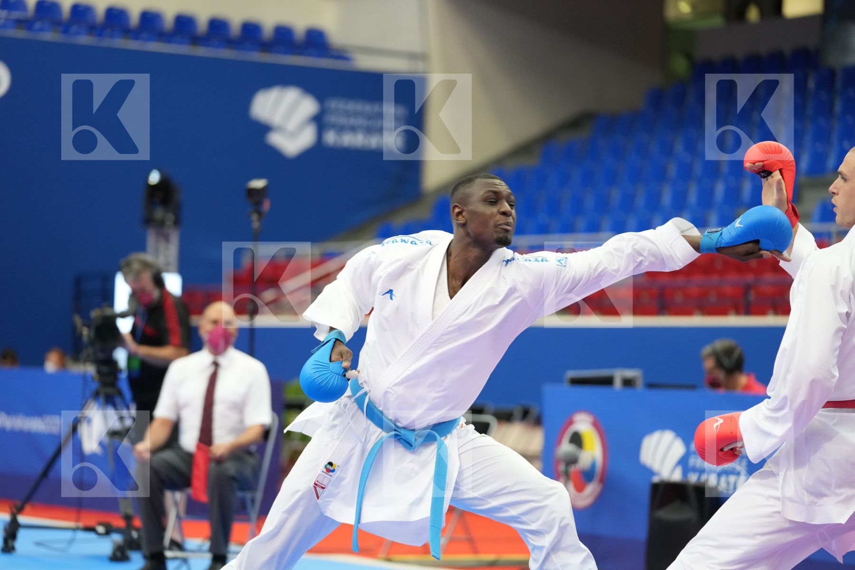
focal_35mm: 126
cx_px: 428
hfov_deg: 16.3
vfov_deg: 10.9
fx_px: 2992
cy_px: 285
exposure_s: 1/1000
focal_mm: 126
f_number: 2.8
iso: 3200
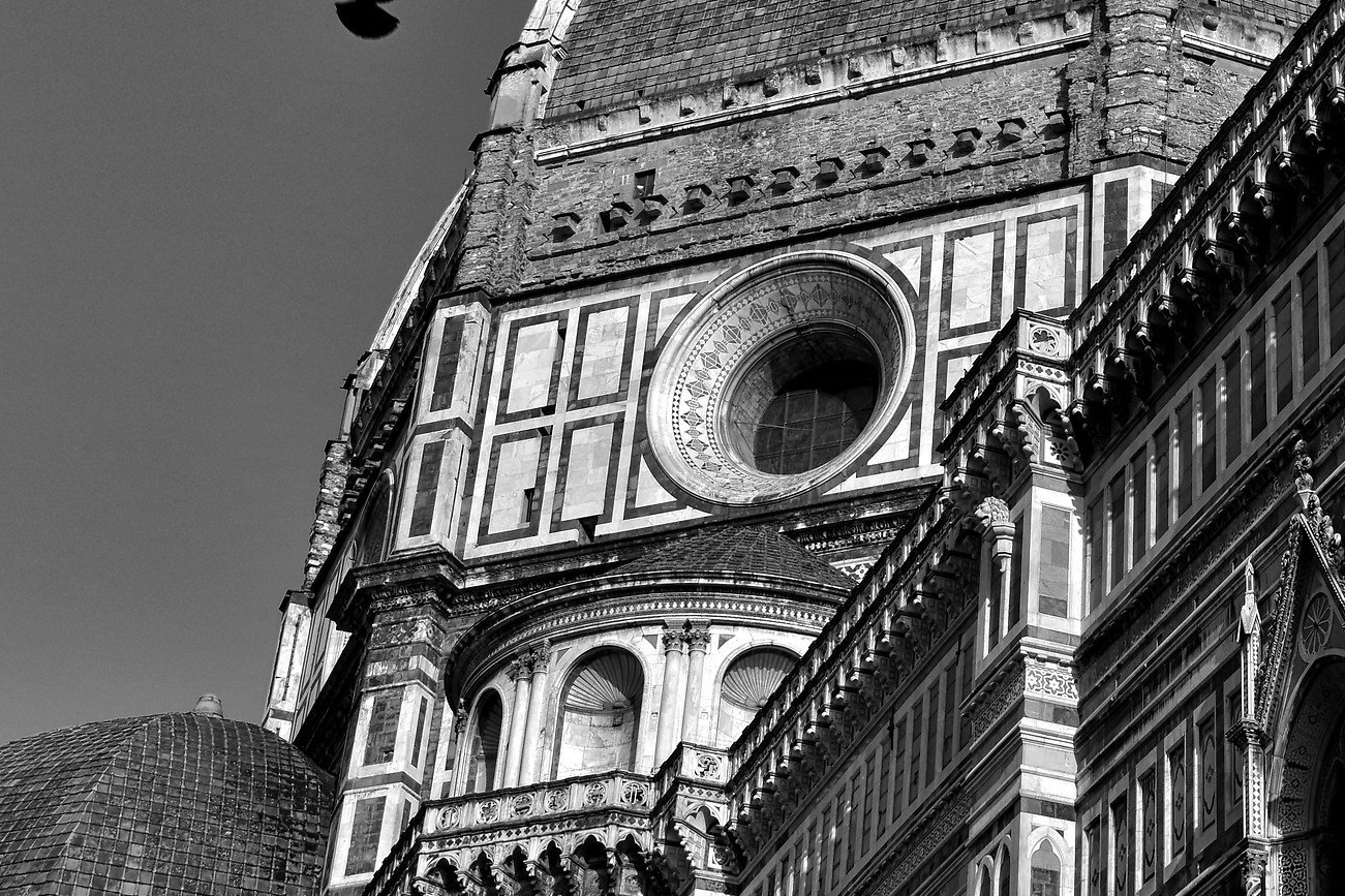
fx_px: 3100
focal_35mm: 83
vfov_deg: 16.3
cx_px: 1218
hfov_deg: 23.8
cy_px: 150
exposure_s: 1/400
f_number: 8
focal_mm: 30
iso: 100
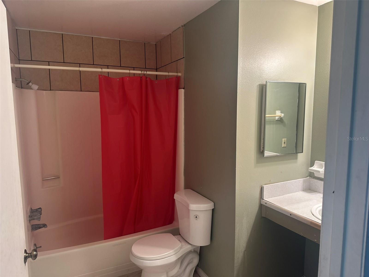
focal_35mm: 24
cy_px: 138
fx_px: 256
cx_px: 184
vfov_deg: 56.8
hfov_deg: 71.6
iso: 125
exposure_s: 1/60
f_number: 1.78
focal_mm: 6.86
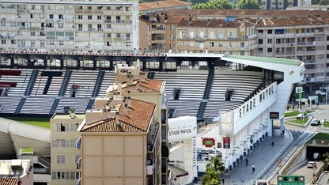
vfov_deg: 7.4
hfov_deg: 13.1
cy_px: 100
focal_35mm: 164
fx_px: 1431
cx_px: 163
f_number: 11
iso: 200
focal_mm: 155
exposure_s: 1/250
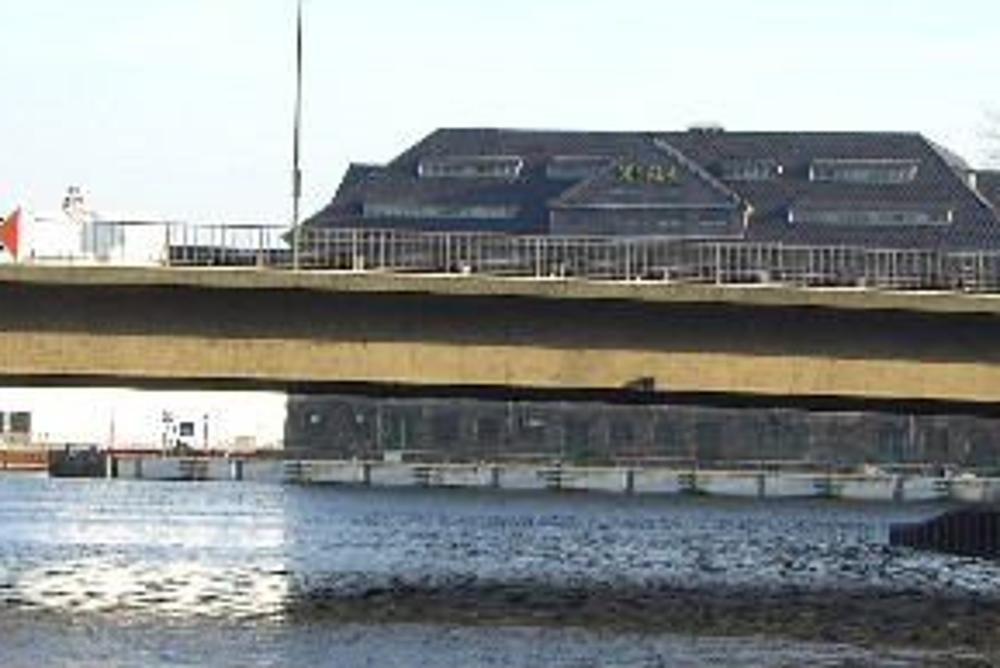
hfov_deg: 13.7
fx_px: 4169
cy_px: 481
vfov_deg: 9.1
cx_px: 654
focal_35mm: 150
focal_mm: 14.2
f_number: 4
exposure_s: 1/320
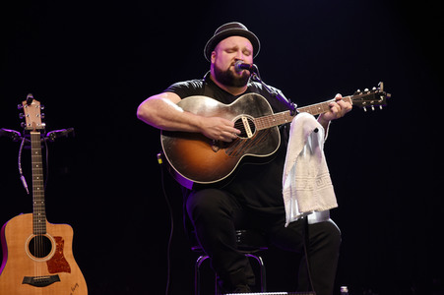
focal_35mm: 120
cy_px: 148
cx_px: 222
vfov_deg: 11.4
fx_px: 1479
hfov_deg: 17.1
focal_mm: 120
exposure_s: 1/60
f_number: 6.3
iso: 1000
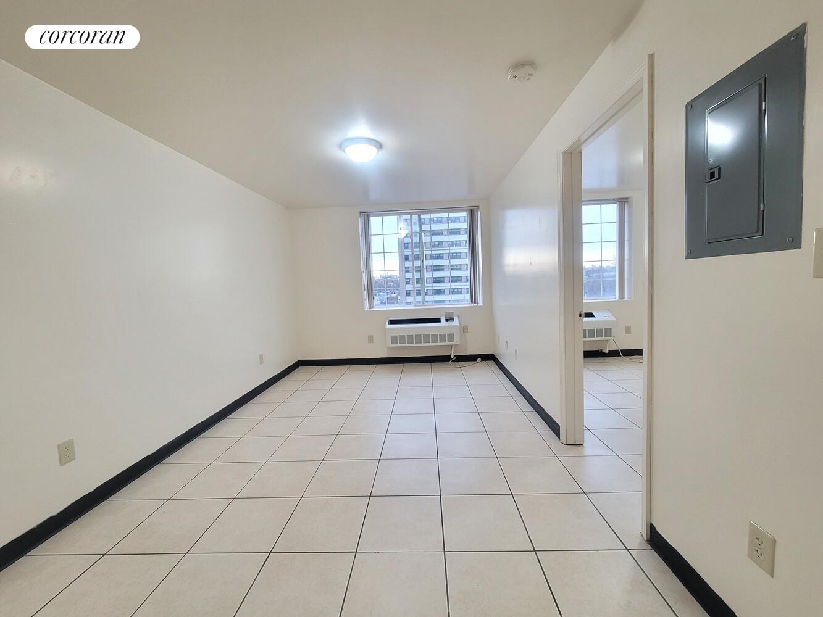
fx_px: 309
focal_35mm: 13
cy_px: 308
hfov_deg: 106.2
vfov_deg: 89.9
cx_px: 412
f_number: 2.2
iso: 400
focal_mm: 2.2
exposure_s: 1/40
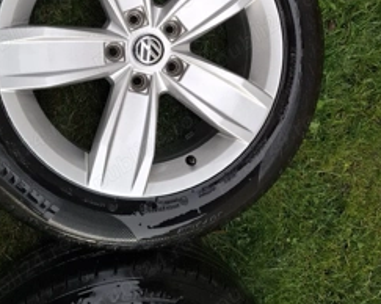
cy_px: 49
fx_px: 417
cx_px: 174
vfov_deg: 38.2
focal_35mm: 37
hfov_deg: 49.1
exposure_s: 1/217
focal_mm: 5.54
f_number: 1.8
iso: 50
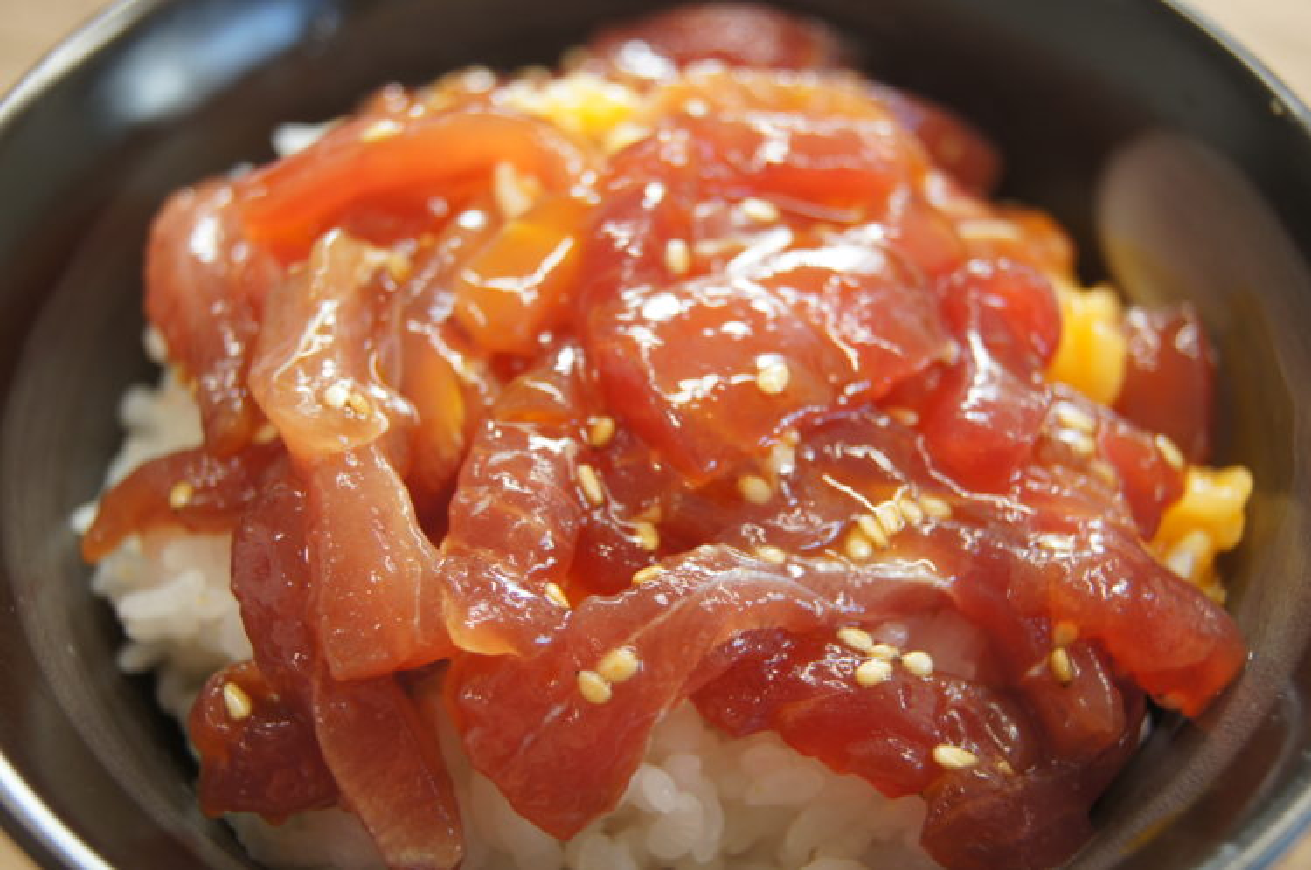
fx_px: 1909
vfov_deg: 25.7
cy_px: 435
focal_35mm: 52
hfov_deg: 37.9
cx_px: 656
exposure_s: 1/15
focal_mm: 35
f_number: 4.5
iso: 200
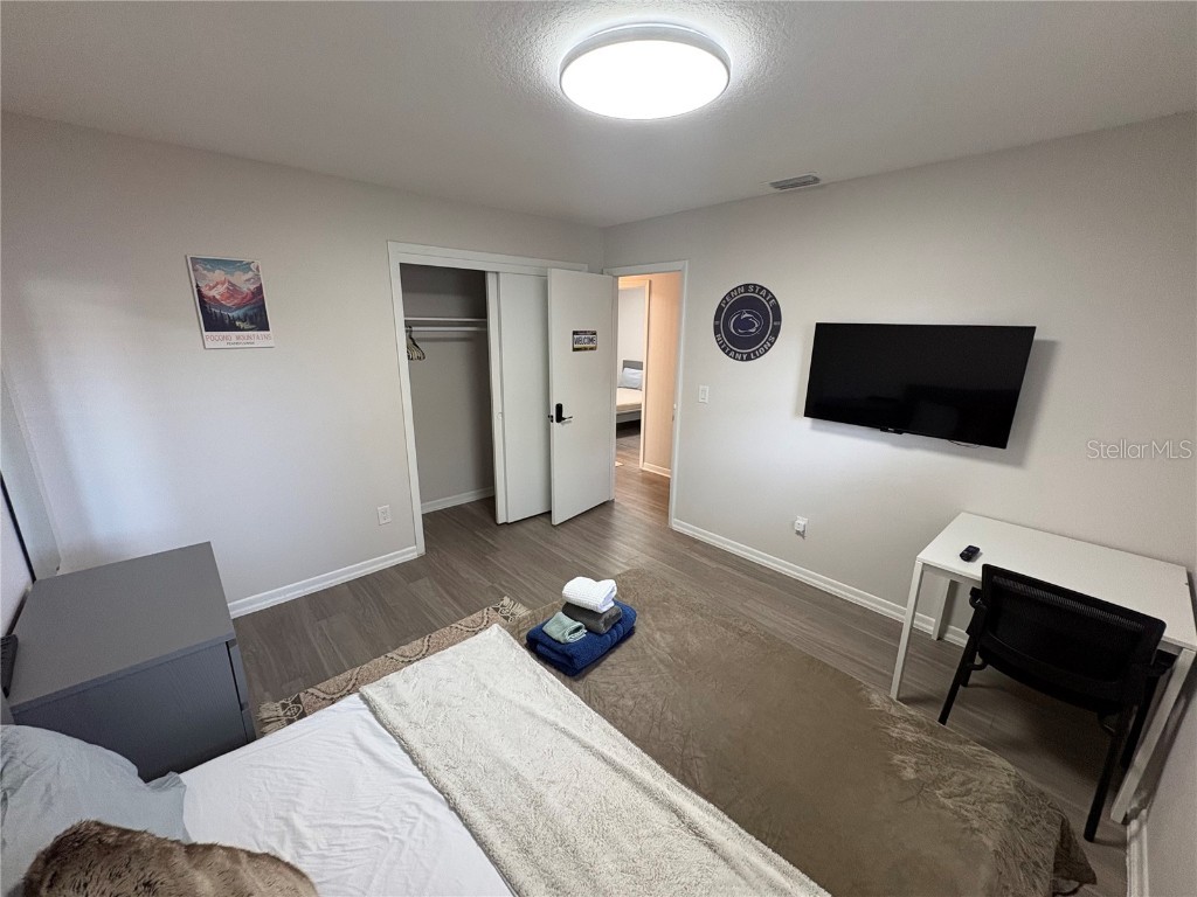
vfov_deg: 85.7
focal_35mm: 14
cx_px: 598
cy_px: 448
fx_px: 484
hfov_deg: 102.1
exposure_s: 1/60
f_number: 2.2
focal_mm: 2.22
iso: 250
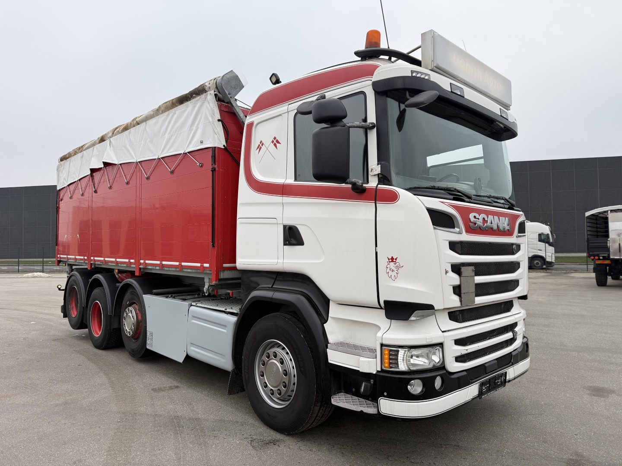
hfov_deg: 71.6
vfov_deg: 56.8
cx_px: 311
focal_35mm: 24
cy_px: 233
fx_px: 431
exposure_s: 1/335
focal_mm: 6.76
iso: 80
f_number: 1.78
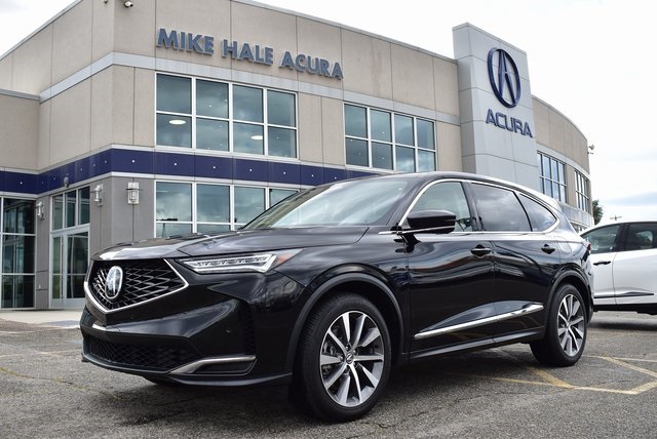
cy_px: 220
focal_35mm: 36
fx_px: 658
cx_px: 328
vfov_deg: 36.9
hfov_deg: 53.1
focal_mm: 24
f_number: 6.3
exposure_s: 1/160
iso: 100
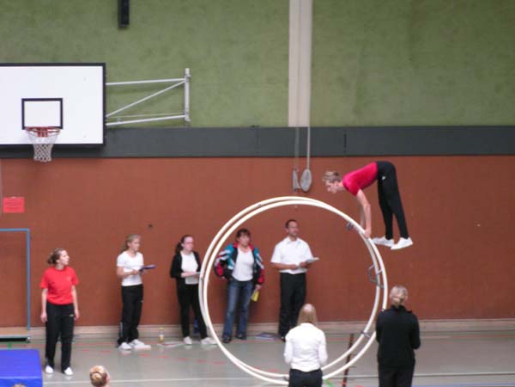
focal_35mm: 143
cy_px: 194
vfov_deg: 10.4
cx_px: 258
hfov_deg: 13.8
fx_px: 2127
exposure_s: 1/160
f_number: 3.5
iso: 200
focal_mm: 21.9
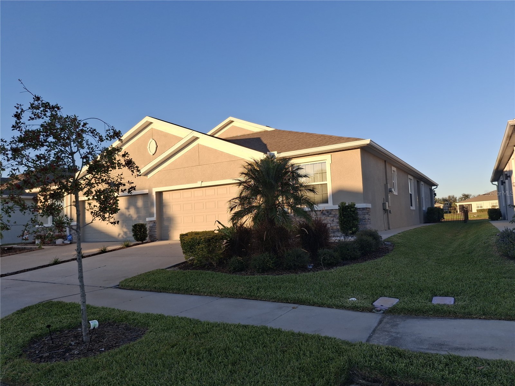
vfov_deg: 54.9
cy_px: 193
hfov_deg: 69.4
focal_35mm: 25
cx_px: 258
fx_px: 372
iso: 25
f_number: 1.8
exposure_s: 1/1294
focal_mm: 4.69
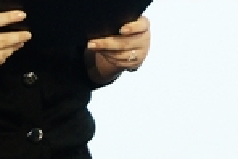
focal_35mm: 291
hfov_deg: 7.1
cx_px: 76
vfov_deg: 4.7
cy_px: -96
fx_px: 1927
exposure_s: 1/13
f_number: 5.6
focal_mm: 45
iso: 1600
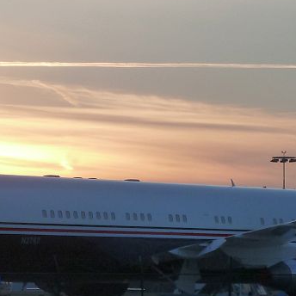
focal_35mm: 237
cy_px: 142
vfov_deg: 7.4
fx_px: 2293
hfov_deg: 7.4
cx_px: 54
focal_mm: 14.7
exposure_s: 1/160
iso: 125
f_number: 4.3
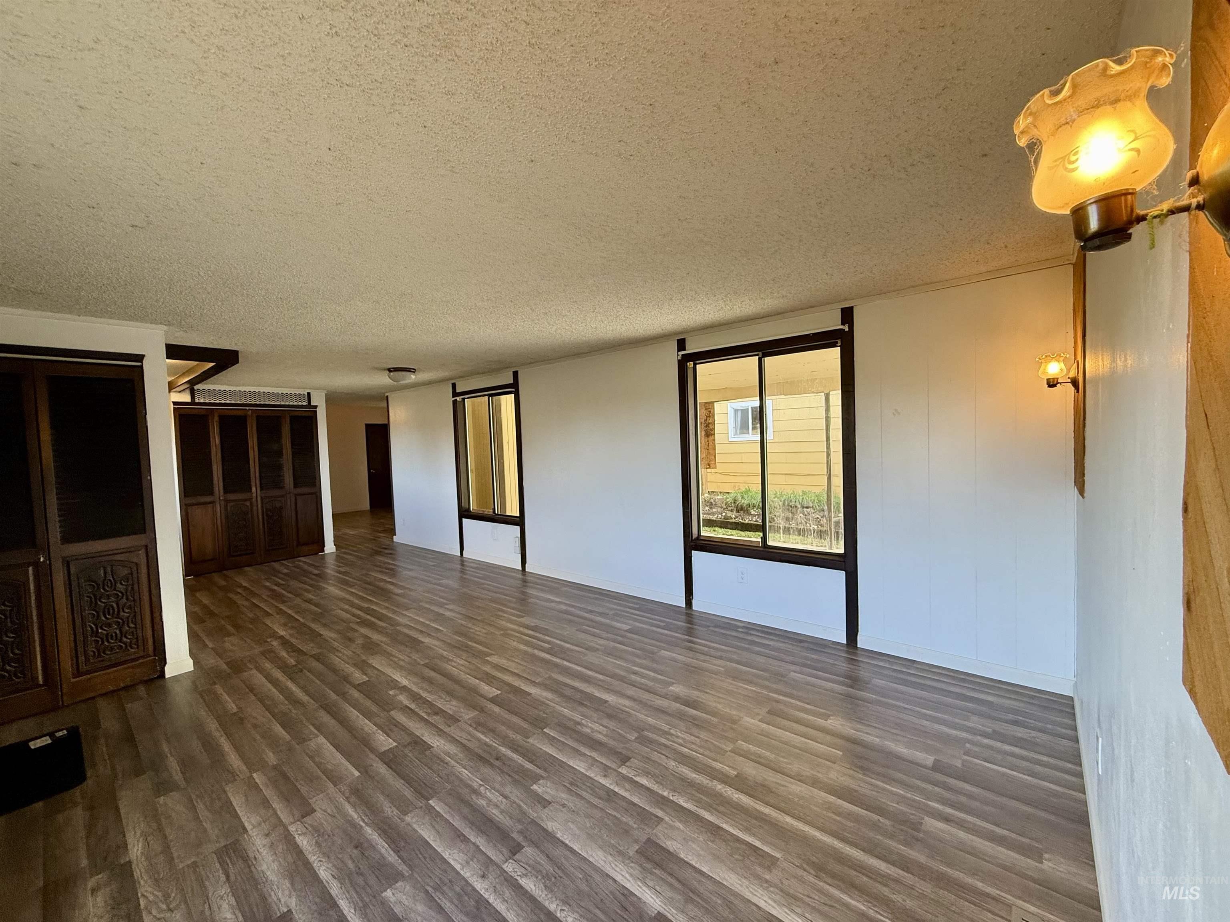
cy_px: 461
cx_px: 615
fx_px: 497
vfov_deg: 85.7
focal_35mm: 14
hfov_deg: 102.1
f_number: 2.2
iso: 160
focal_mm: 2.22
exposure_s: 1/120
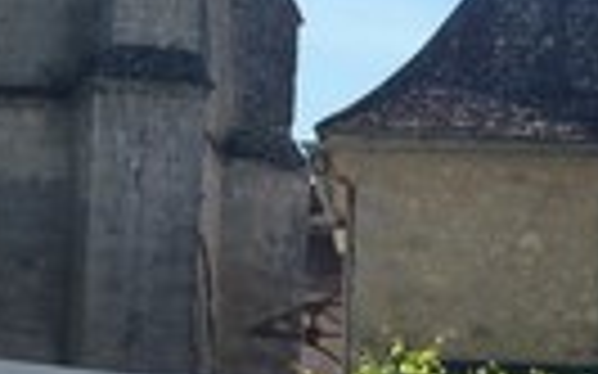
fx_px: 3437
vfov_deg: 6.2
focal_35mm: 211
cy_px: 252
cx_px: 692
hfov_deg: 9.8
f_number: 2.4
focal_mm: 4.12
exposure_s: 1/1261
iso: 50
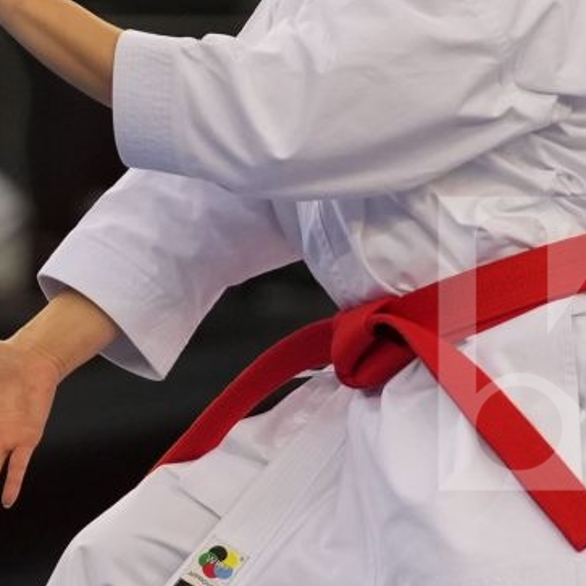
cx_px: 42
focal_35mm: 1263
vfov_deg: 1.4
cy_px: 344
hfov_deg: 1.4
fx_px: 24190
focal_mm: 200
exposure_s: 1/500
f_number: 2.8
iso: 1000
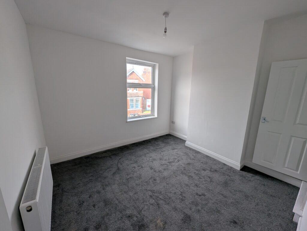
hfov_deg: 106.1
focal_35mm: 13
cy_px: 116
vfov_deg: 90.1
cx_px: 154
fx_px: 115
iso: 54
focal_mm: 1.95
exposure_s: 1/150
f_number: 2.2
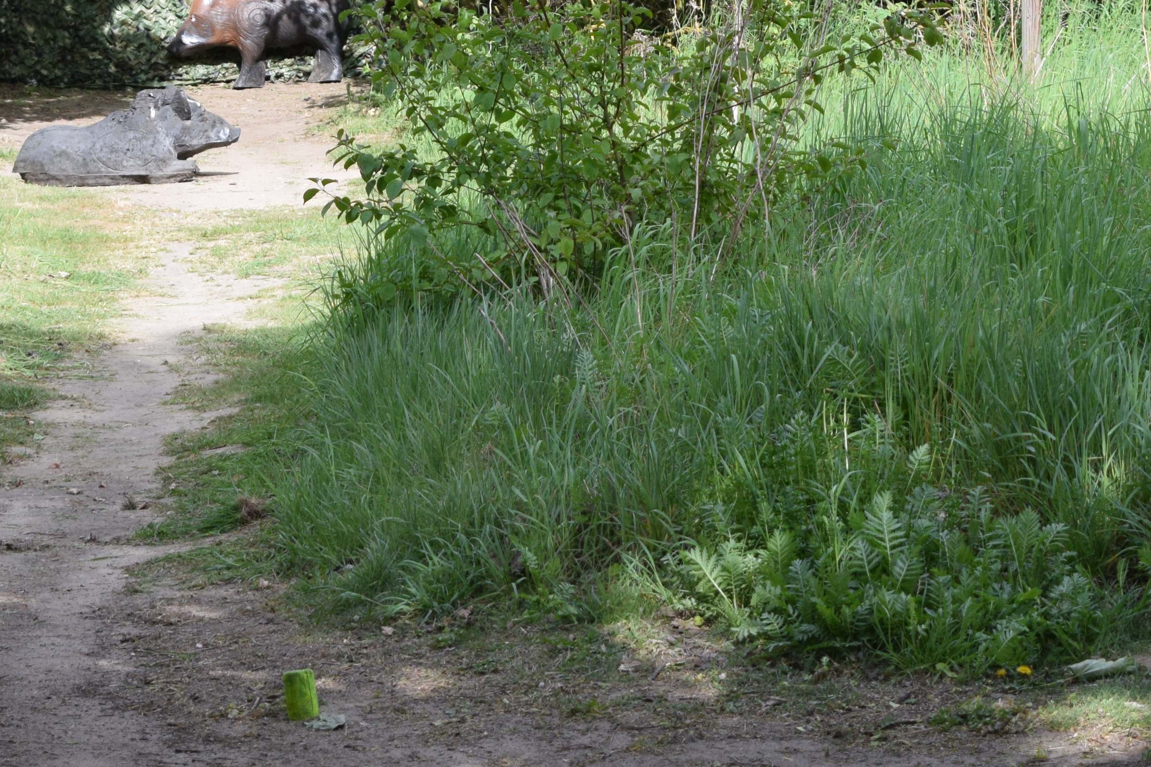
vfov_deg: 7.7
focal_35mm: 178
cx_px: 404
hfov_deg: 11.5
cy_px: -17
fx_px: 5691
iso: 500
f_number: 5.6
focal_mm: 52
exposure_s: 1/1000
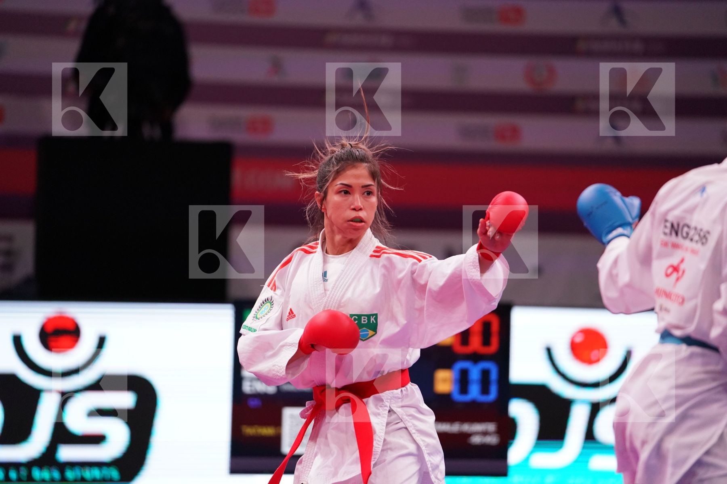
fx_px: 4039
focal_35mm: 200
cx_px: 364
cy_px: 242
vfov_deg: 6.9
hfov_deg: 10.3
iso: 4000
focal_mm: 200
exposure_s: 1/1000
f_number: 2.8
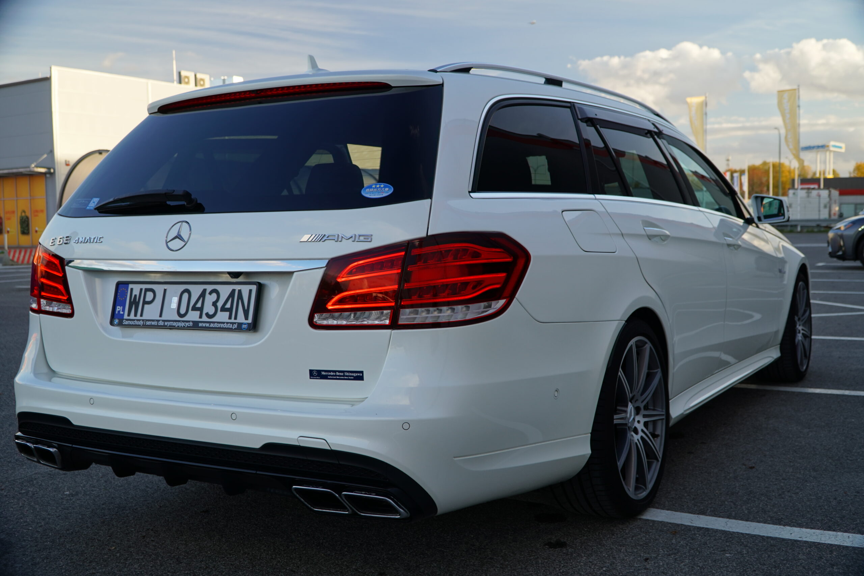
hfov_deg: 55.1
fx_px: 828
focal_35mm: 34
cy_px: 288
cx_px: 432
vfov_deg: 38.4
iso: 100
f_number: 4.5
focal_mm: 23
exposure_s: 1/60
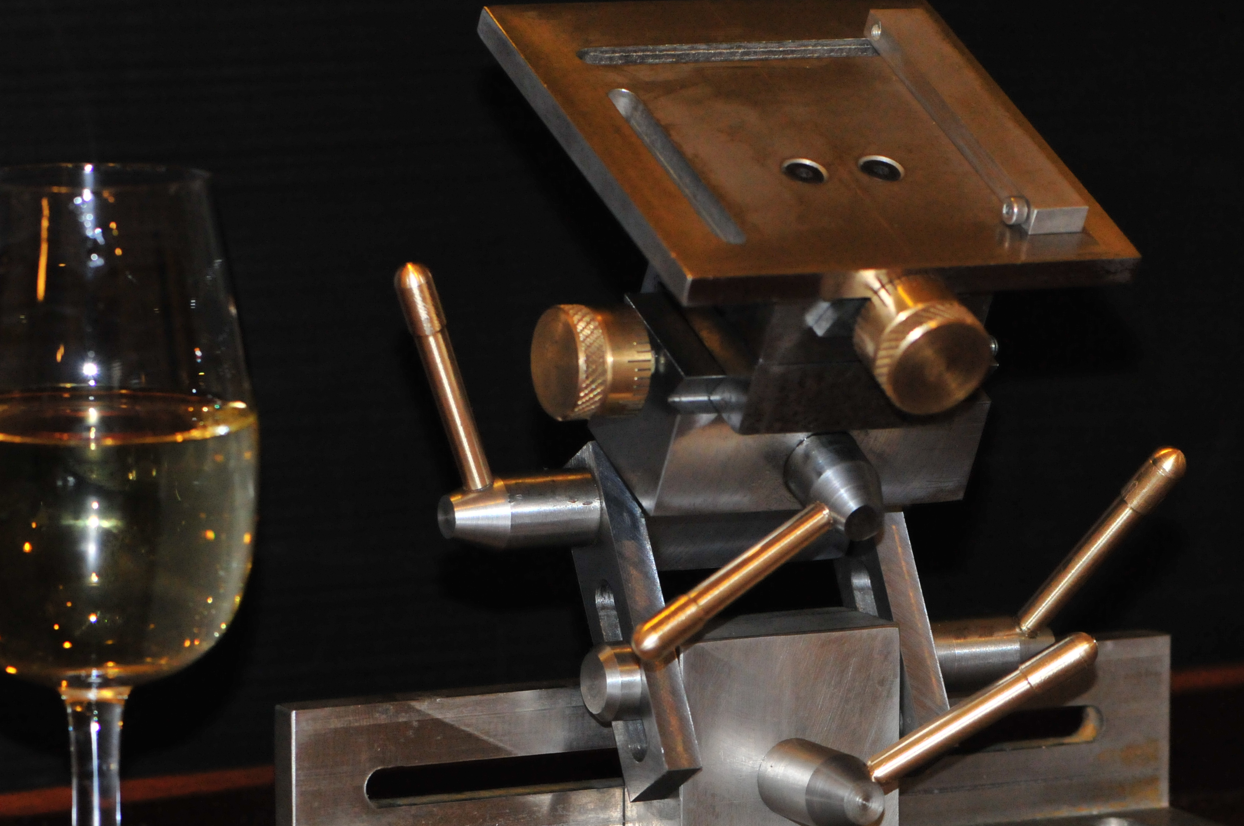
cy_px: 491
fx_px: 6890
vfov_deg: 6.9
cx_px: 654
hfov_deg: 10.3
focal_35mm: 200
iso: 1600
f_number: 5.6
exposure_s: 1/60
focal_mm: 105
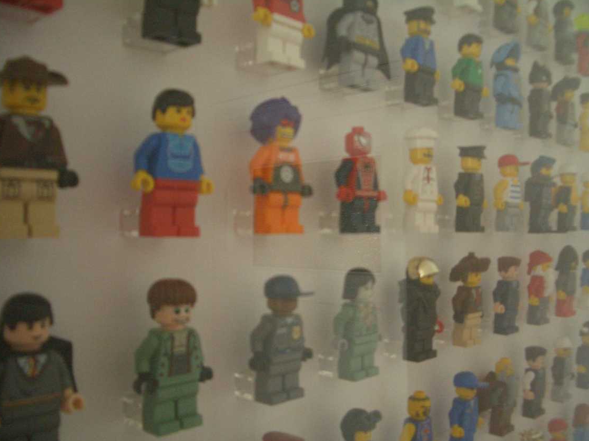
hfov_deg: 51.4
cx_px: 296
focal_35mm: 36
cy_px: 222
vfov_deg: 39.7
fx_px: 613
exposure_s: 1/13
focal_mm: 5.8
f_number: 2.6
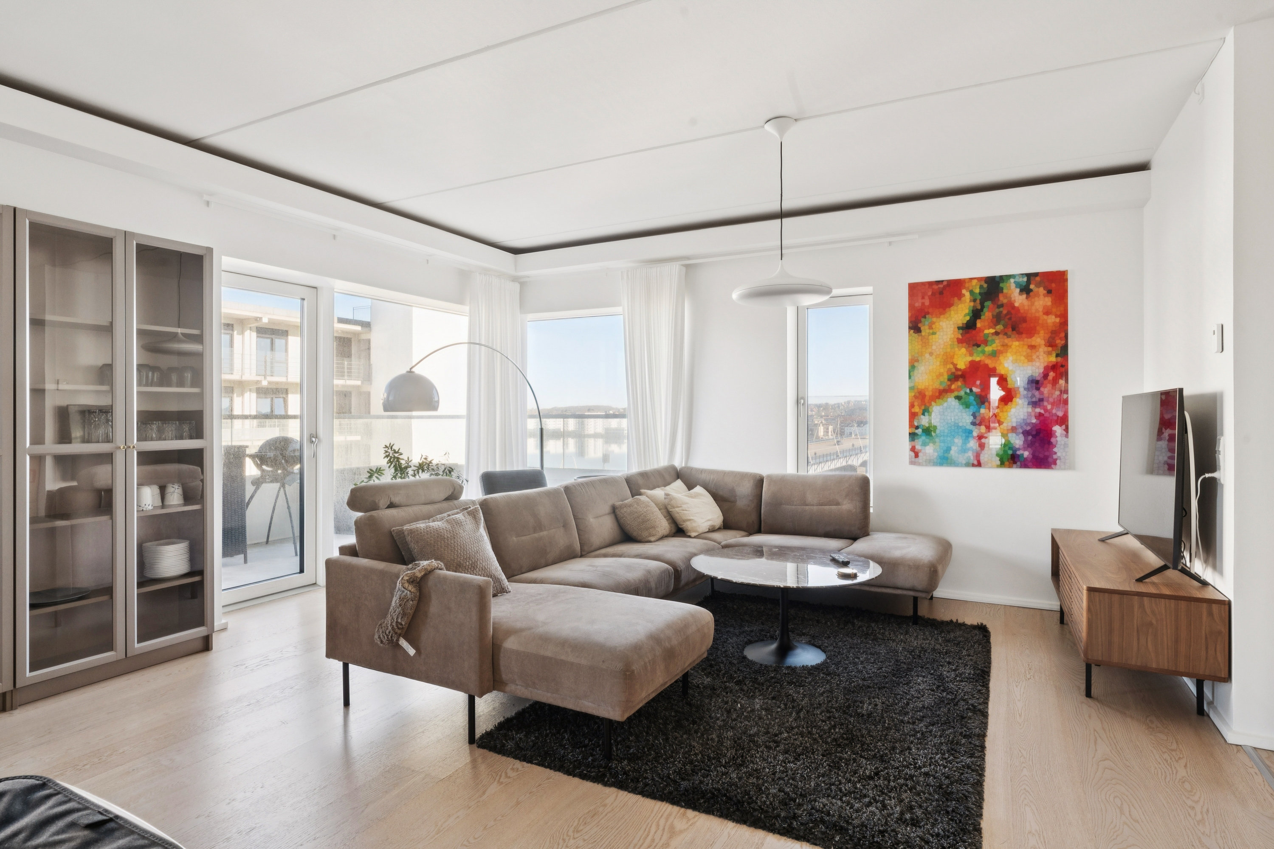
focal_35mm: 20
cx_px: 637
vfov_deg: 61.9
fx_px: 708
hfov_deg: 84.0
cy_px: 424
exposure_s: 1/25
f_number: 11
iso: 1000
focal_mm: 20
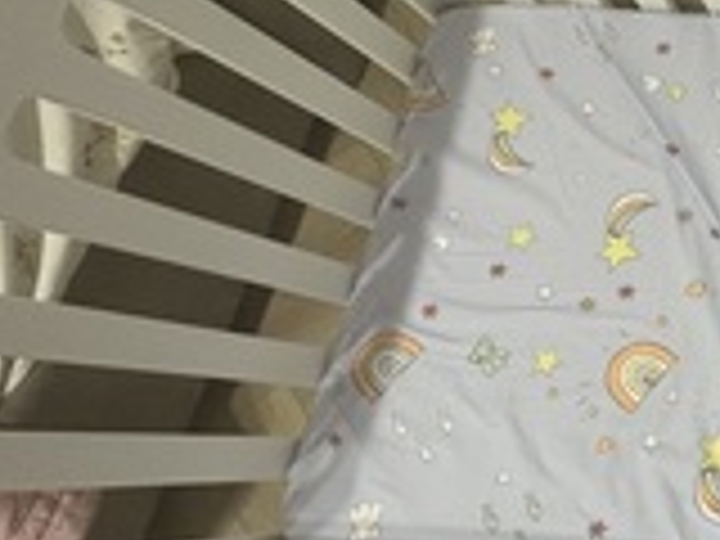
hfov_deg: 35.0
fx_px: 832
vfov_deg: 35.0
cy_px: 119
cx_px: 902
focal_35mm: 40
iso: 250
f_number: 2.2
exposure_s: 1/60
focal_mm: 2.22
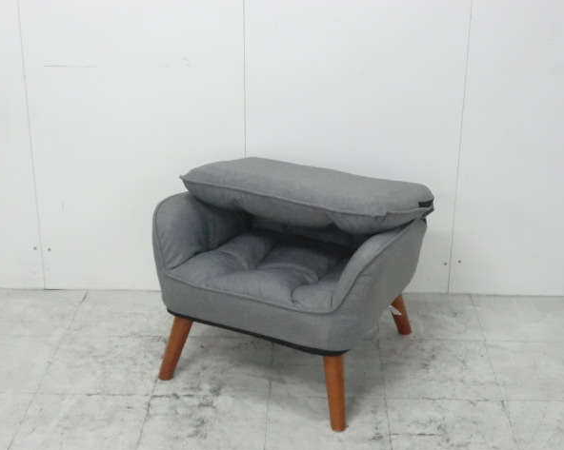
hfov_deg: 33.0
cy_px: 227
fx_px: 951
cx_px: 295
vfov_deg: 26.7
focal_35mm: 57
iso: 800
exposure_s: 1/40
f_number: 4.5
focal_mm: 9.8
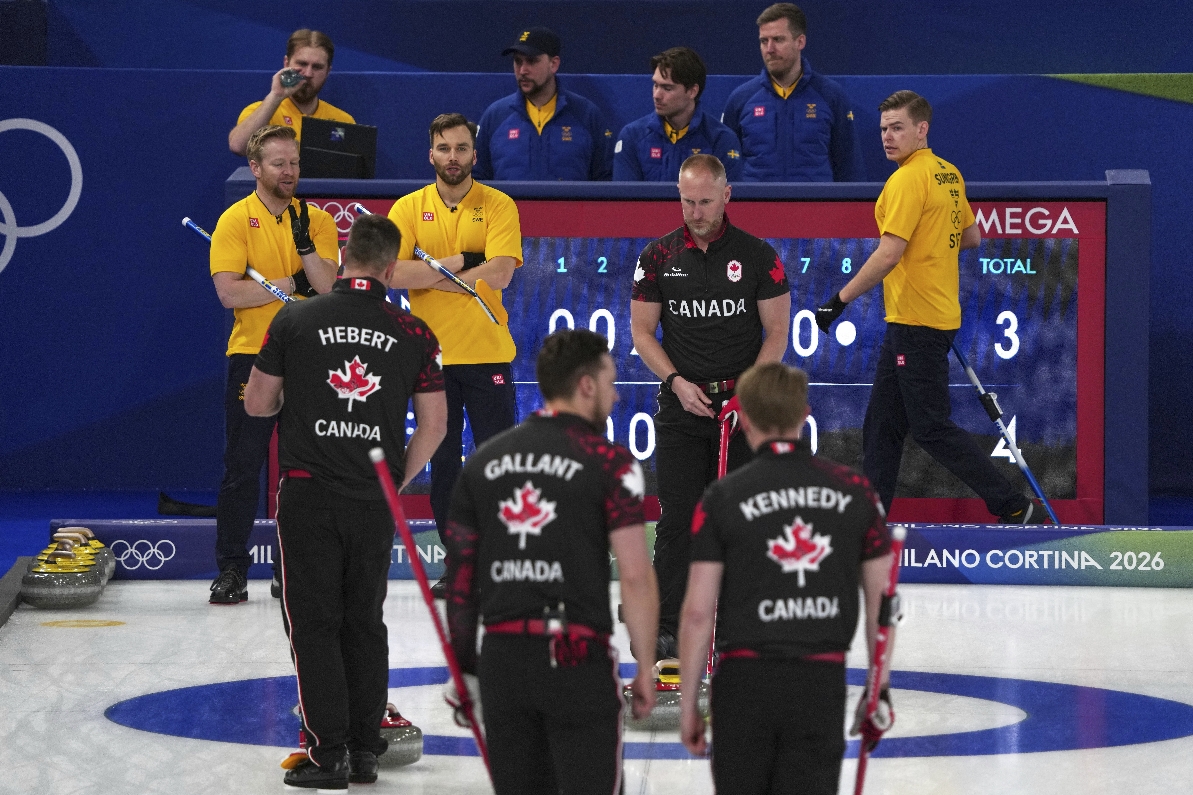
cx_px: 596
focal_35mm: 444
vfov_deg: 3.1
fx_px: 14712
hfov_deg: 4.6
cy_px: 398
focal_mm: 444
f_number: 6.3
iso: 2000
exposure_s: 1/1250
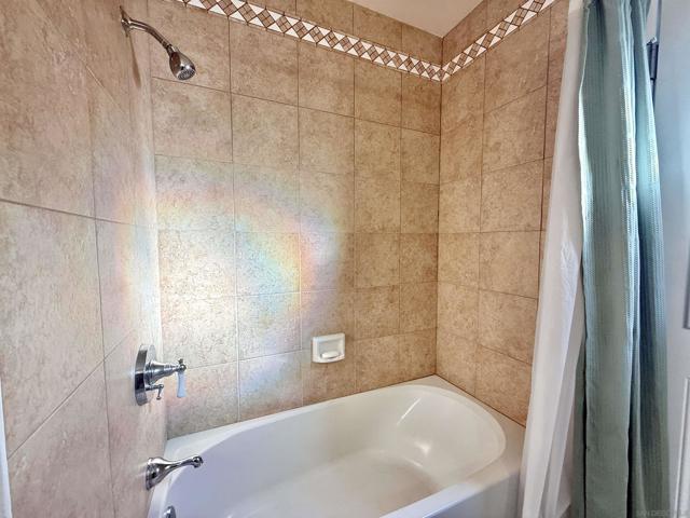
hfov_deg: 102.1
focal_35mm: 14
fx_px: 279
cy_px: 259
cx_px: 345
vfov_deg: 85.7
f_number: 2.2
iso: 160
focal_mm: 2.22
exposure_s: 1/120
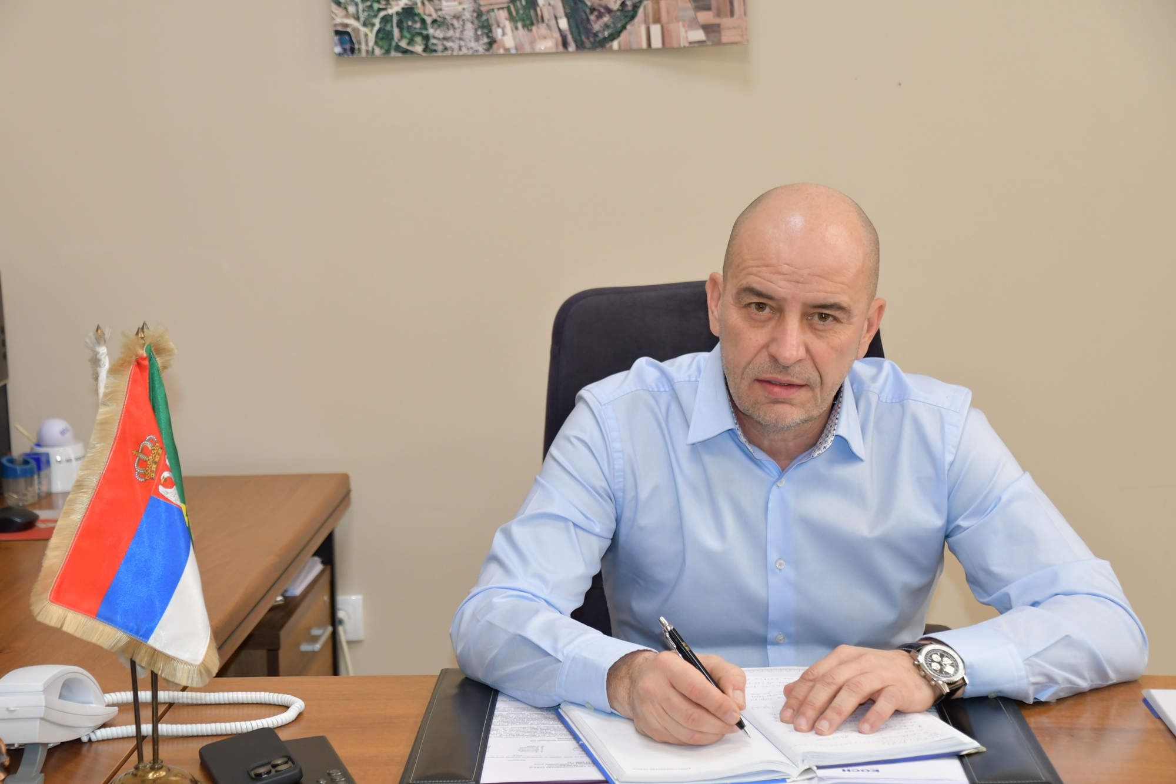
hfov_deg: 30.5
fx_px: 2156
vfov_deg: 20.6
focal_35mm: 66
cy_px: 392
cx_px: 588
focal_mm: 44
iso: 900
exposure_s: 1/60
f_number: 4.5
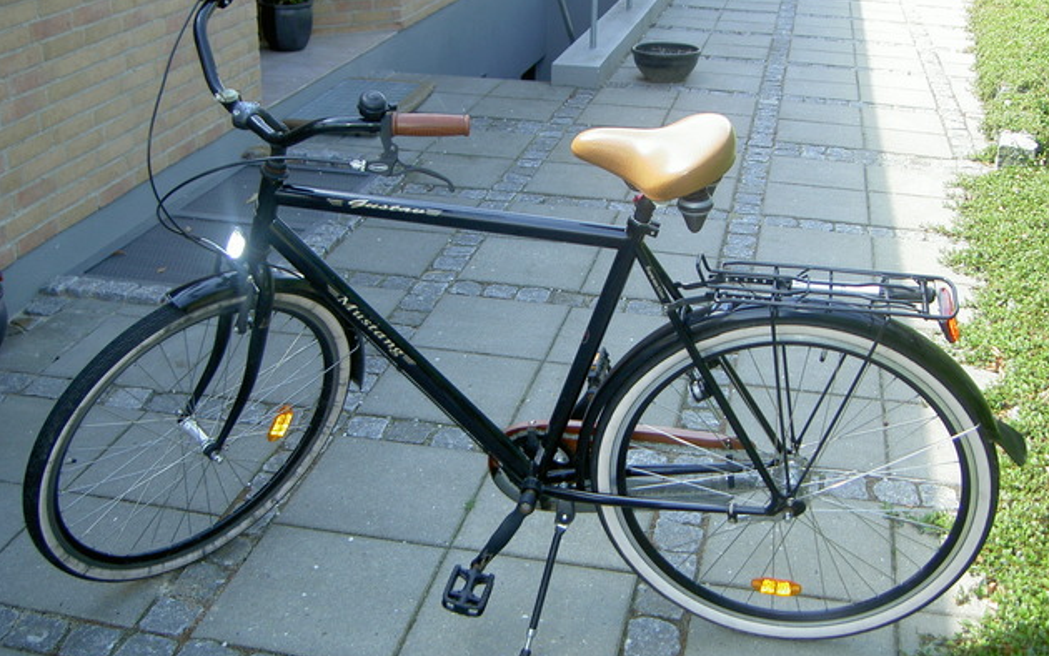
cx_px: 526
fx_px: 1201
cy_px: 353
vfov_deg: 30.5
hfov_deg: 47.2
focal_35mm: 42
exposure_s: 1/244
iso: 100
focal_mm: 8
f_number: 2.8
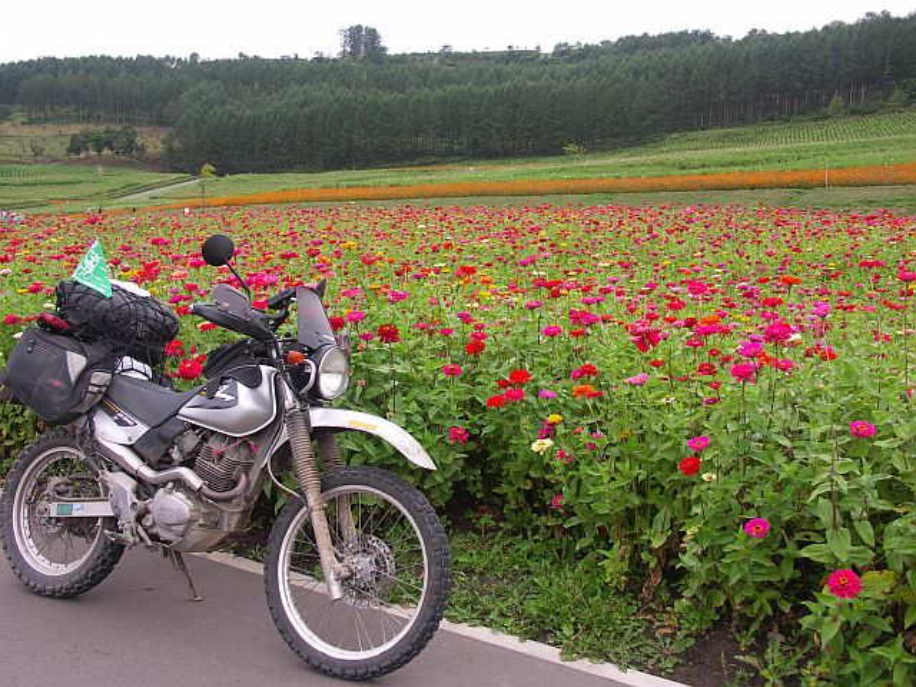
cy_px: 344
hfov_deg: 50.1
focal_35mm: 37
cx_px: 458
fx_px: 979
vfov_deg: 38.7
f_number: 3.5
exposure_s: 1/100
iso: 50
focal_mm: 9.7
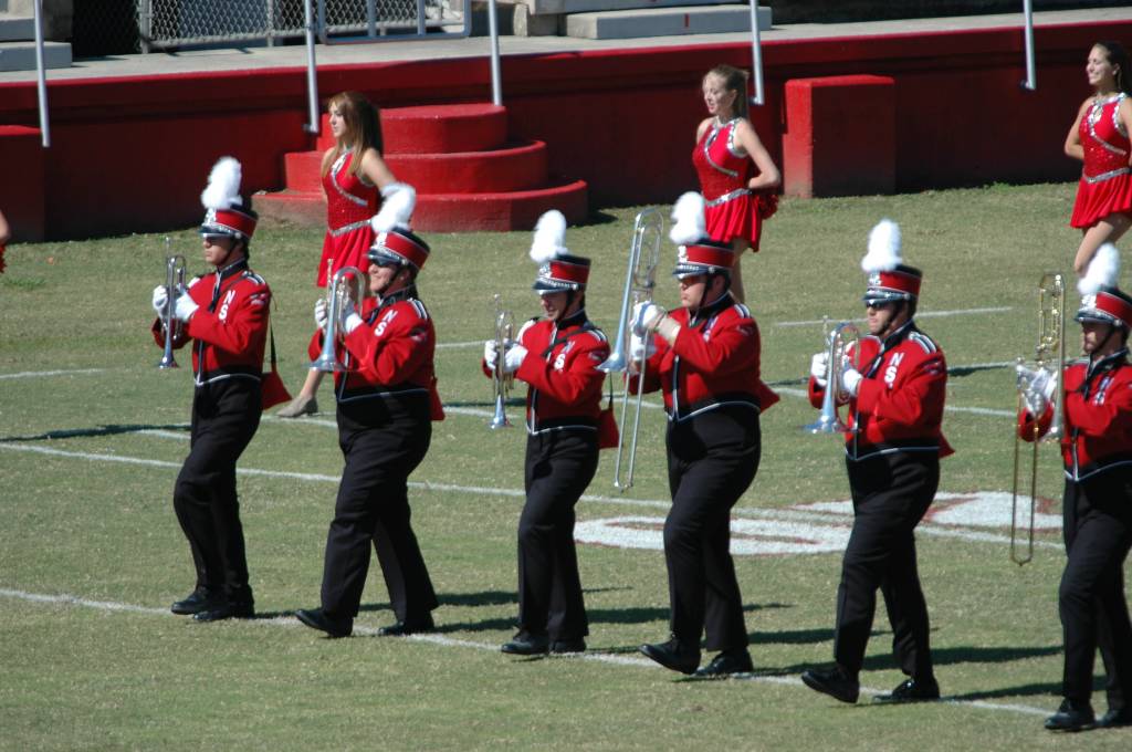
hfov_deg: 3.4
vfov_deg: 2.3
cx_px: 566
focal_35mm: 600
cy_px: 376
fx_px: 18843
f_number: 5.6
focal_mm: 400
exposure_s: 1/800
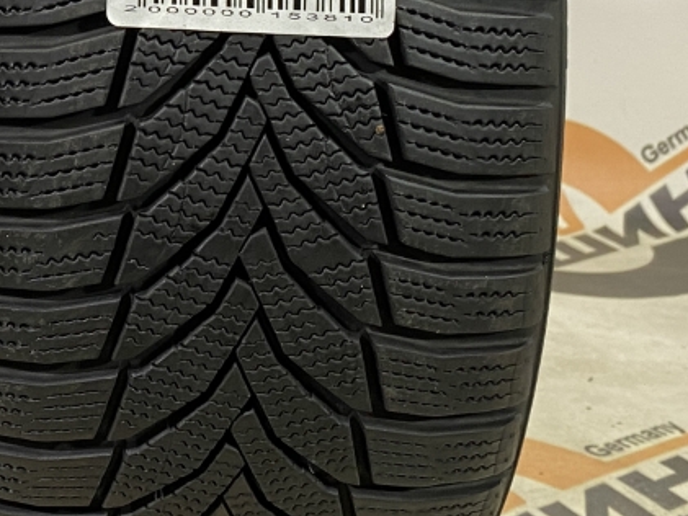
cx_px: -65
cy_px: -176
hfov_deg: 23.2
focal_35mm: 79
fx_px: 1571
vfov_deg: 17.4
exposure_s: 1/50
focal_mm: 4.25
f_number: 1.8
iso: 64
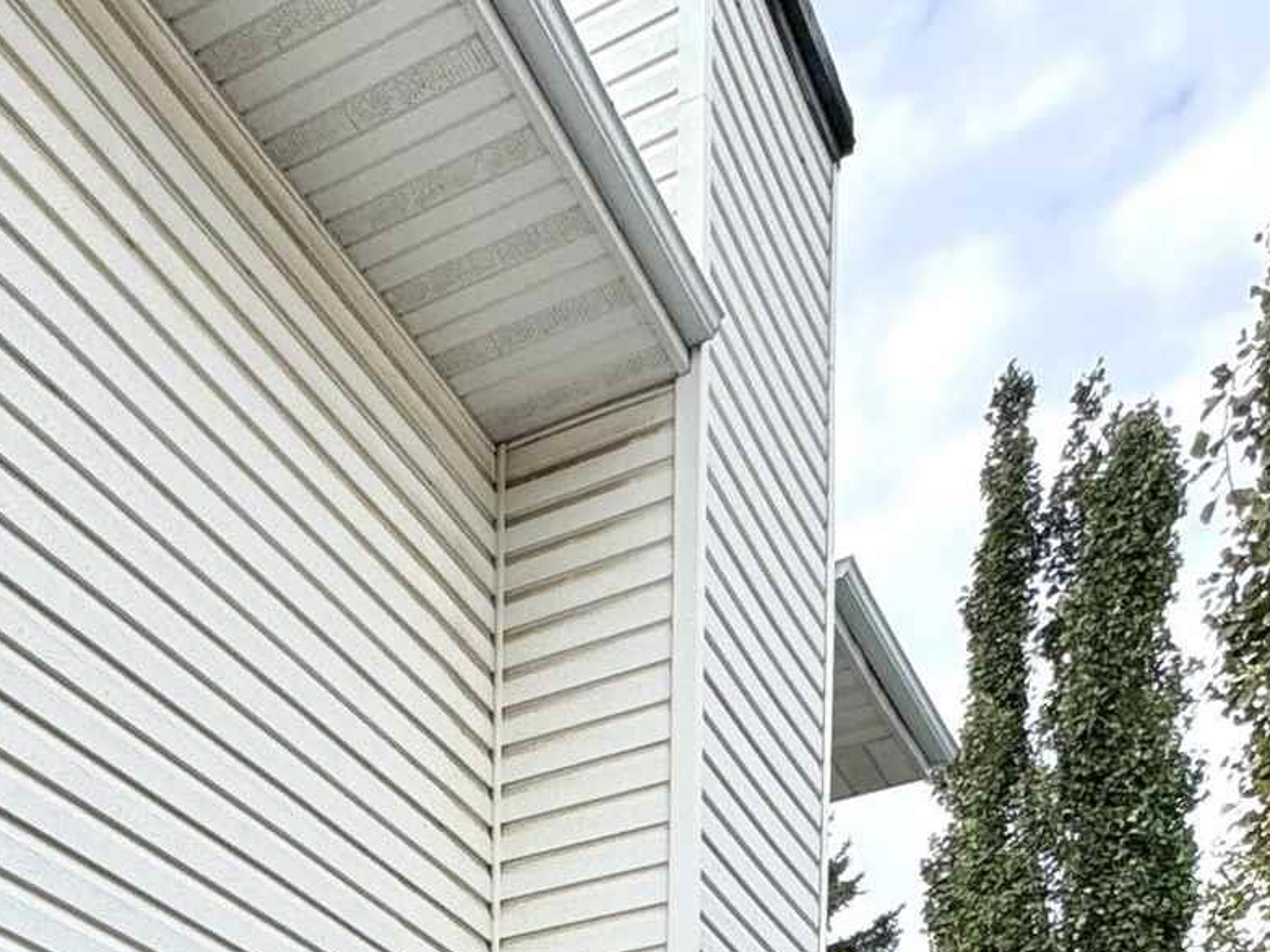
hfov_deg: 28.6
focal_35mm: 55
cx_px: -385
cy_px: 1703
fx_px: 2017
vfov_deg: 19.8
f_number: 2.2
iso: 40
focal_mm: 2.22
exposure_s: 1/956
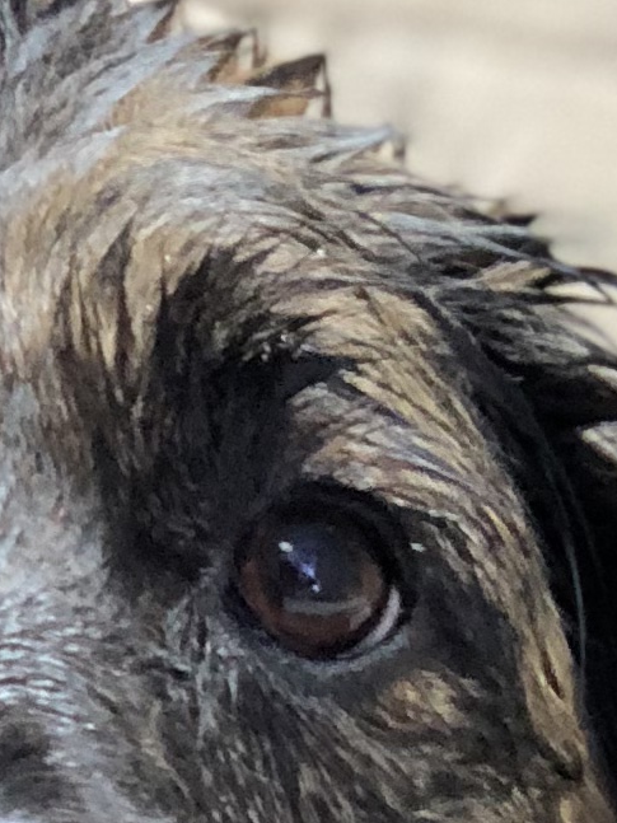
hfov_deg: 4.6
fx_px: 7703
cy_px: 1585
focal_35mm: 324
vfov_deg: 6.0
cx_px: 494
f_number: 2.4
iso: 100
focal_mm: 6
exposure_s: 1/30
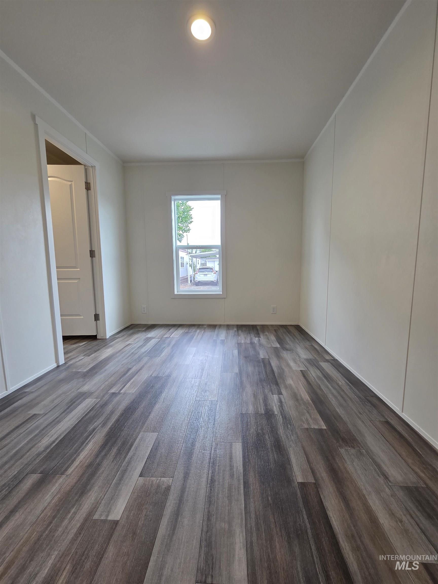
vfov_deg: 106.2
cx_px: 219
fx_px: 219
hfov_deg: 89.9
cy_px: 292
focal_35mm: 13
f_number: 2.2
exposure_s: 1/120
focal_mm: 2.2
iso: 125
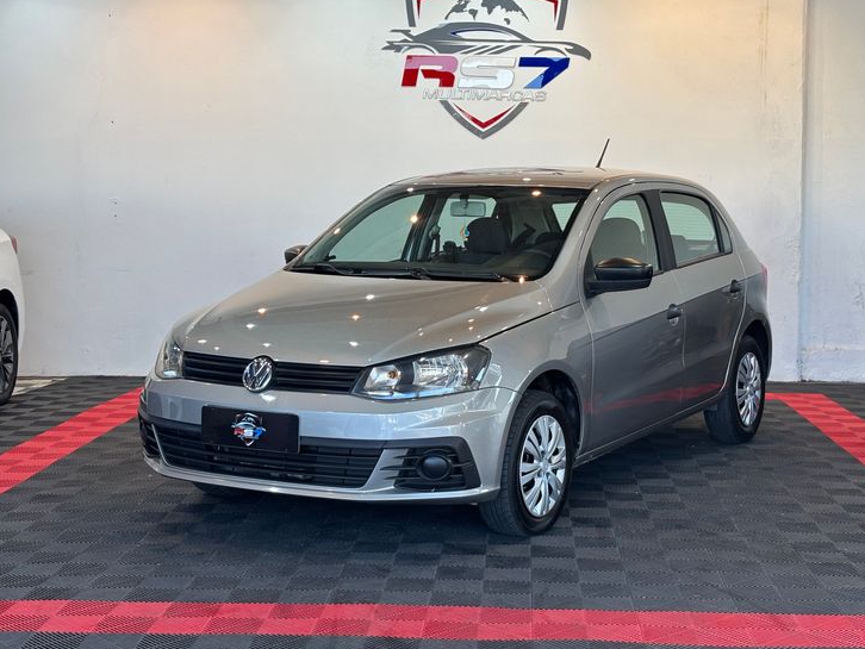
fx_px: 1450
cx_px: 475
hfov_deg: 33.2
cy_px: 293
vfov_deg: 25.2
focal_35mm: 58
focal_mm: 5.96
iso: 25
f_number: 1.6
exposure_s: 1/122
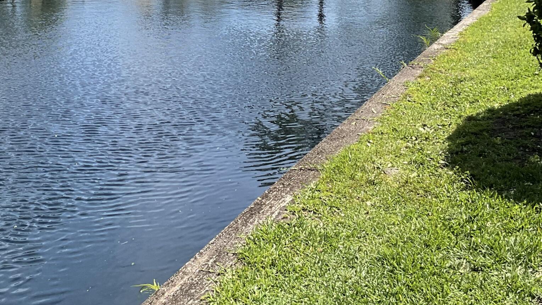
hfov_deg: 33.4
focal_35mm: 62
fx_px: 891
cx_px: 157
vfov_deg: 19.0
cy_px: 13
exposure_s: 1/1015
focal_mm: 3
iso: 16
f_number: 1.8
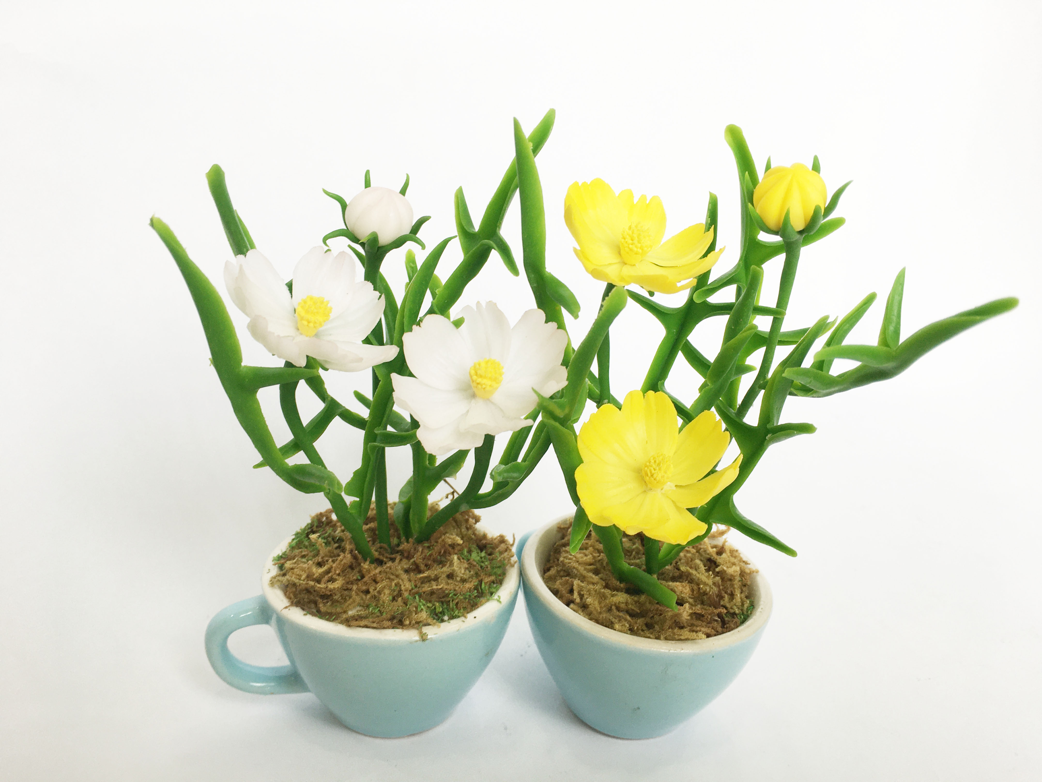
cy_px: 391
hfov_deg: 61.7
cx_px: 521
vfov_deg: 48.2
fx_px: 873
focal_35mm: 29
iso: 25
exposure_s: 1/50
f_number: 2.2
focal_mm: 4.15
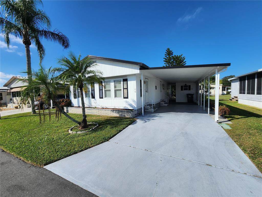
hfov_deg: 106.2
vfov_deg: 89.9
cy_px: 98
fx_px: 98
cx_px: 131
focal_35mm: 13
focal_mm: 2.2
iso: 50
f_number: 2.2
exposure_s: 1/2897
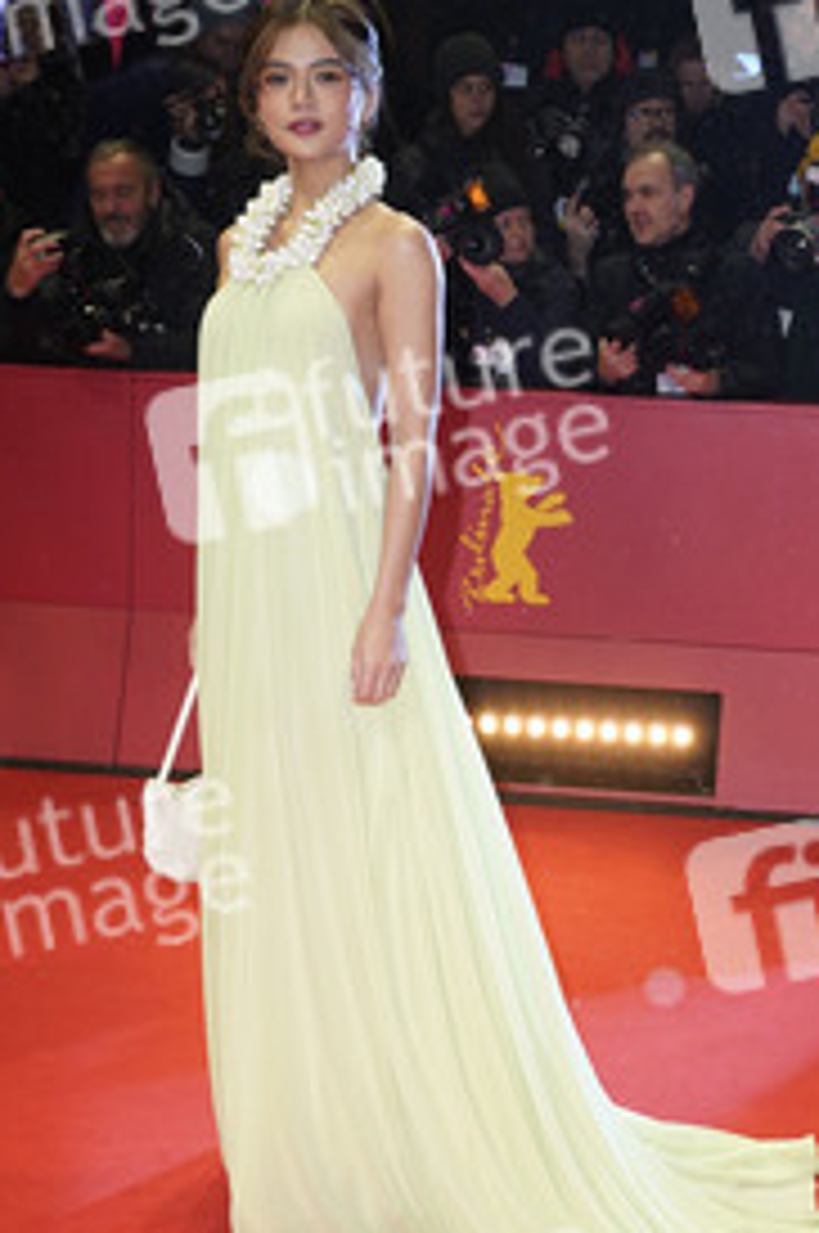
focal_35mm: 54
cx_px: 508
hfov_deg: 24.9
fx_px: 1847
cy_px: 662
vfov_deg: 36.9
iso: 800
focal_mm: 37
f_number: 5.6
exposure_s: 1/160
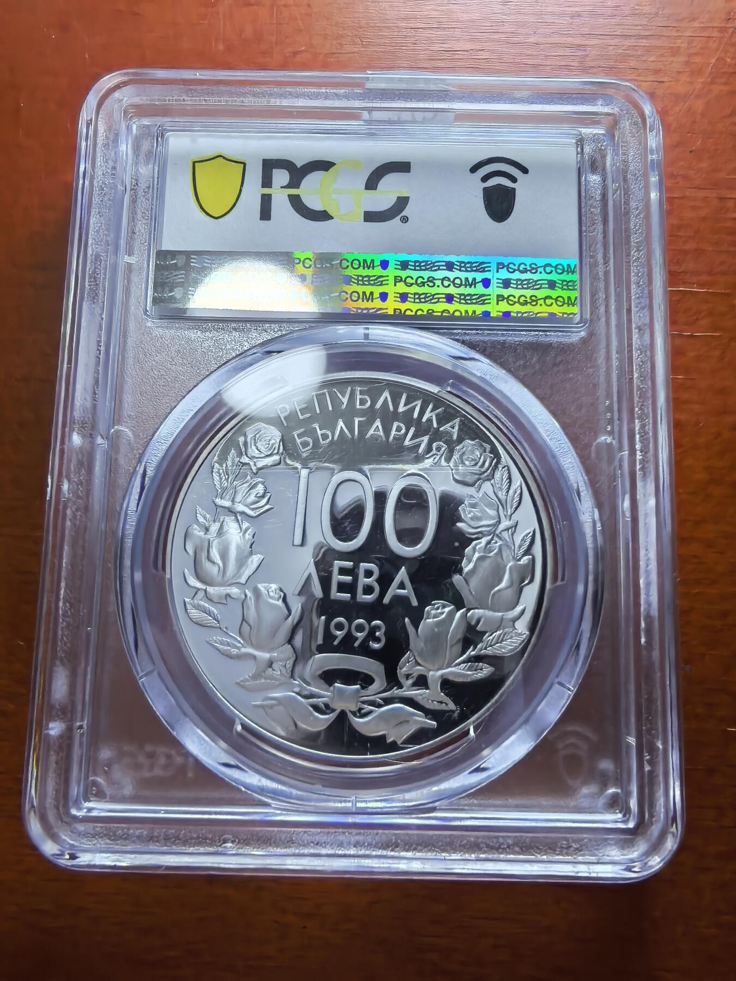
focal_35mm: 24
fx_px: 680
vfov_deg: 71.6
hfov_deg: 56.8
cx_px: 368
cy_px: 490
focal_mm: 1.68
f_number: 2.2
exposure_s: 1/100
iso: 64
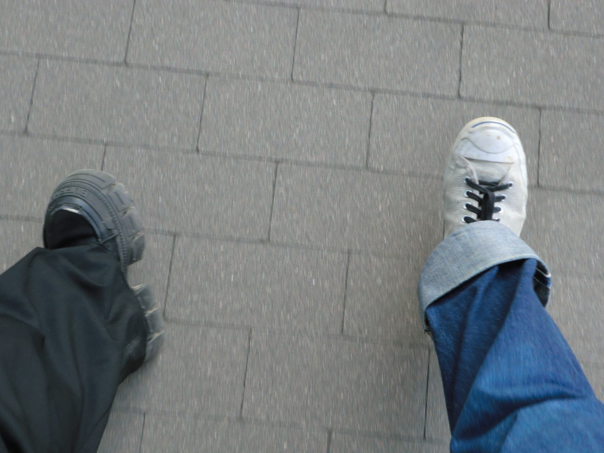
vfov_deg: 32.2
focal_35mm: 45
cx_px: 302
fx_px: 785
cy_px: 226
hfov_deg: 42.1
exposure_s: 1/250
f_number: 4.3
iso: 125
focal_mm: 8.2
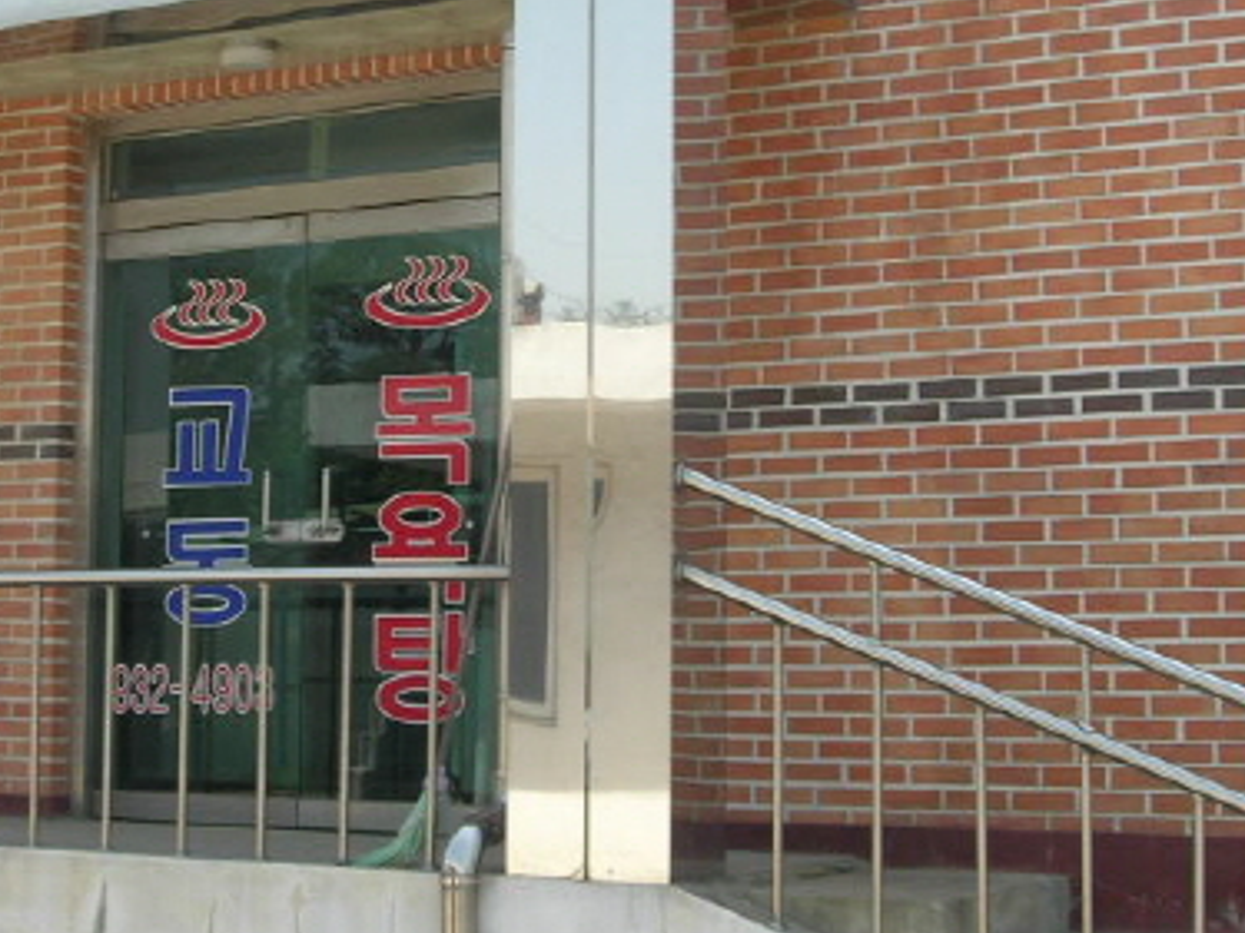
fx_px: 2912
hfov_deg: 24.0
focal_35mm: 81
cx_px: 418
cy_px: 352
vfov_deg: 18.2
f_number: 4.8
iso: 64
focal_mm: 7.8
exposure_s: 1/256
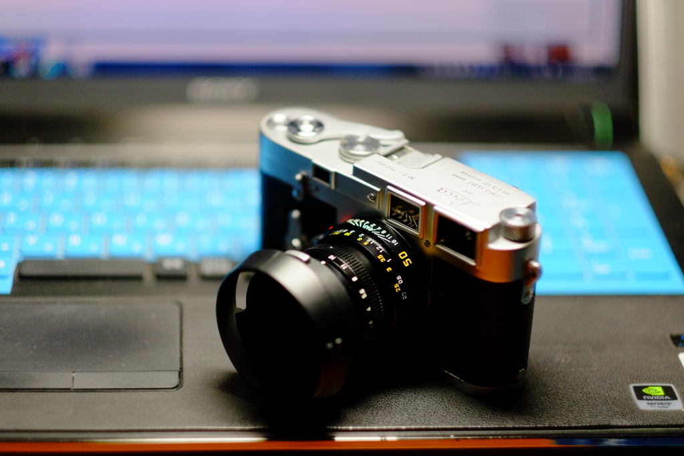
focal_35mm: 84
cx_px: 342
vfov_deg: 16.3
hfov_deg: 24.2
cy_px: 228
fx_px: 1595
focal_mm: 56
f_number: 1.4
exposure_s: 1/1000
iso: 1600
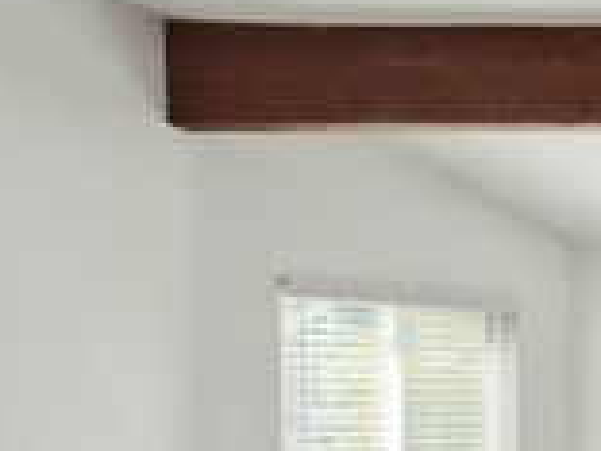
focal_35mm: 79
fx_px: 1372
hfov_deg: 20.2
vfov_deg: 18.4
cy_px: 395
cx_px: 975
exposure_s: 1/200
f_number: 6.3
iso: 400
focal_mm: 20
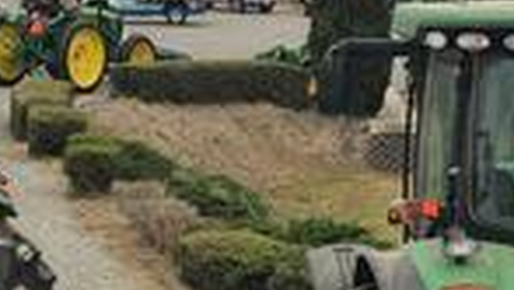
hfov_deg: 16.7
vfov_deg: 9.5
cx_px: 379
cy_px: 164
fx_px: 1746
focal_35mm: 128
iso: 20
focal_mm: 3.99
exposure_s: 1/207
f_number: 1.8
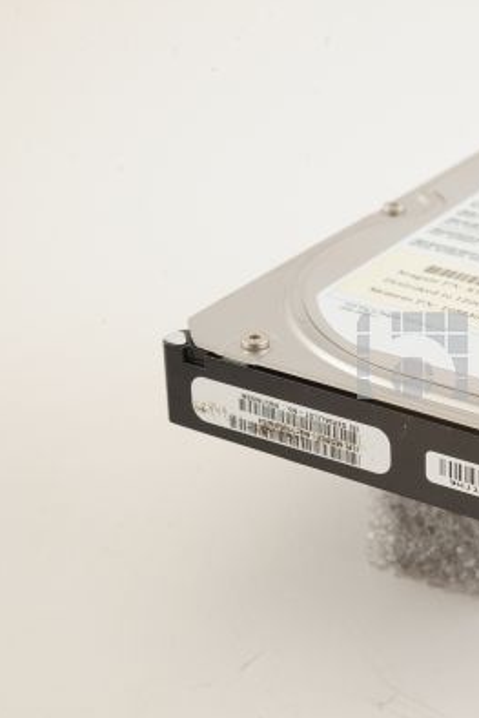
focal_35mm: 76
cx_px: 539
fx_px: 1515
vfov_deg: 26.6
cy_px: 356
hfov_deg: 17.3
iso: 1600
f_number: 13
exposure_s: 1/125
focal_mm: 50
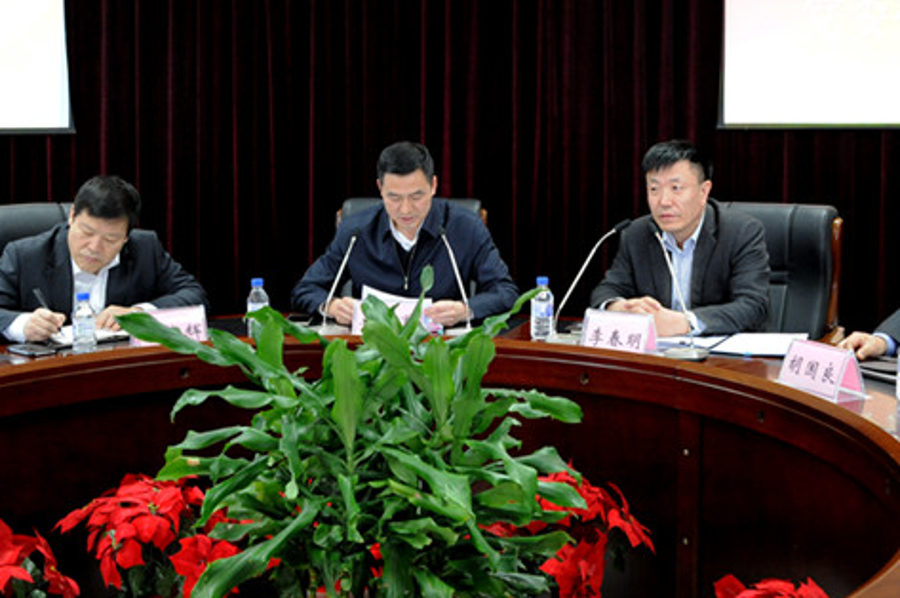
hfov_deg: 44.4
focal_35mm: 44
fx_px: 1098
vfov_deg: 30.2
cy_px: 194
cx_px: 529
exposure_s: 1/30
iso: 3200
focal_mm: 32
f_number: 6.3
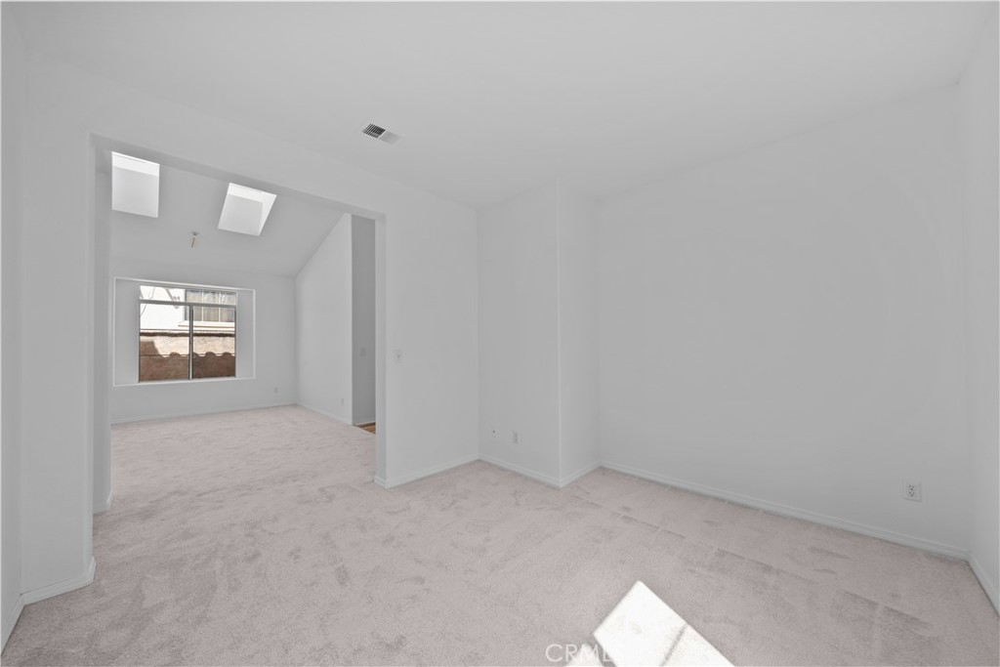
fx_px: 333
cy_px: 334
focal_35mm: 12
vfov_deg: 90.0
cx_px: 500
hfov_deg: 112.6
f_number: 9
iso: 320
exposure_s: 1/13
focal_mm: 12
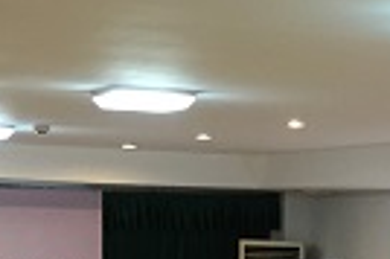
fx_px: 1591
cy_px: 384
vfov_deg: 9.1
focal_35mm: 147
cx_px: 528
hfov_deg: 13.4
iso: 160
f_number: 2.2
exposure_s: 1/33
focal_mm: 4.15
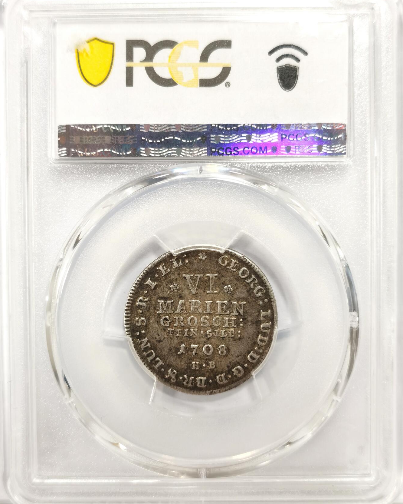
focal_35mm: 57
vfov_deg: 33.0
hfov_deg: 26.7
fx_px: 850
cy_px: 244
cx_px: 203
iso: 160
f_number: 16
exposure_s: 1/100
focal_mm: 5.56
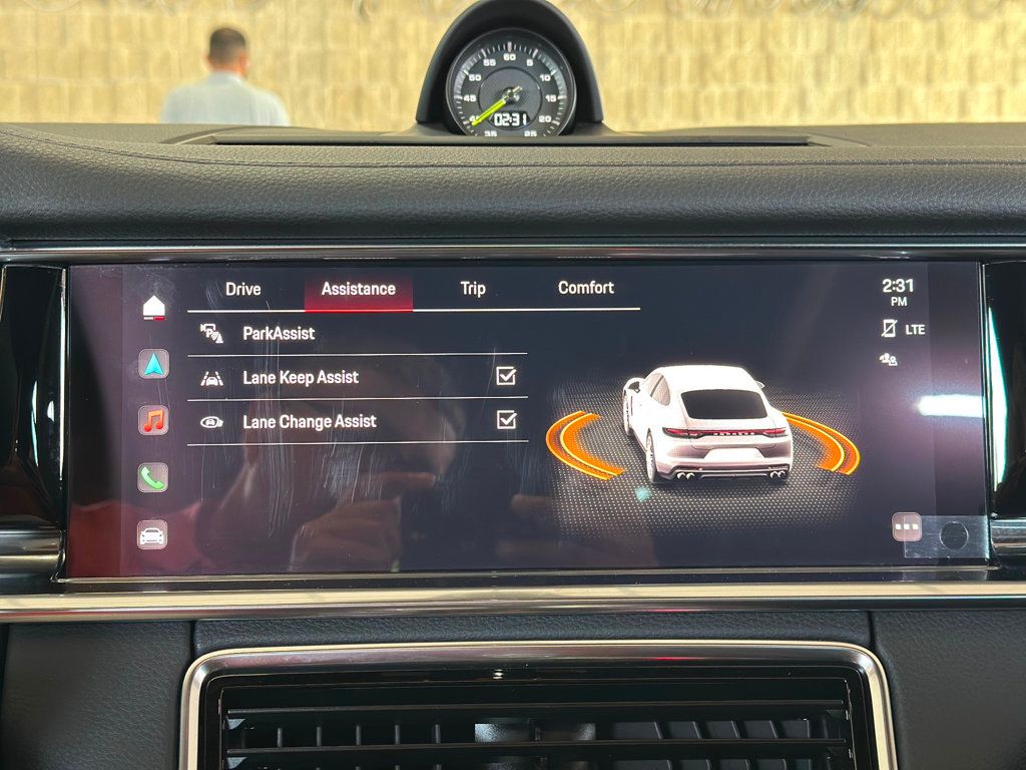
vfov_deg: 30.3
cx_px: 513
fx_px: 1423
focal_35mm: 48
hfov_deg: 39.7
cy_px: 385
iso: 320
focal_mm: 6.86
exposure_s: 1/60
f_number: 1.78
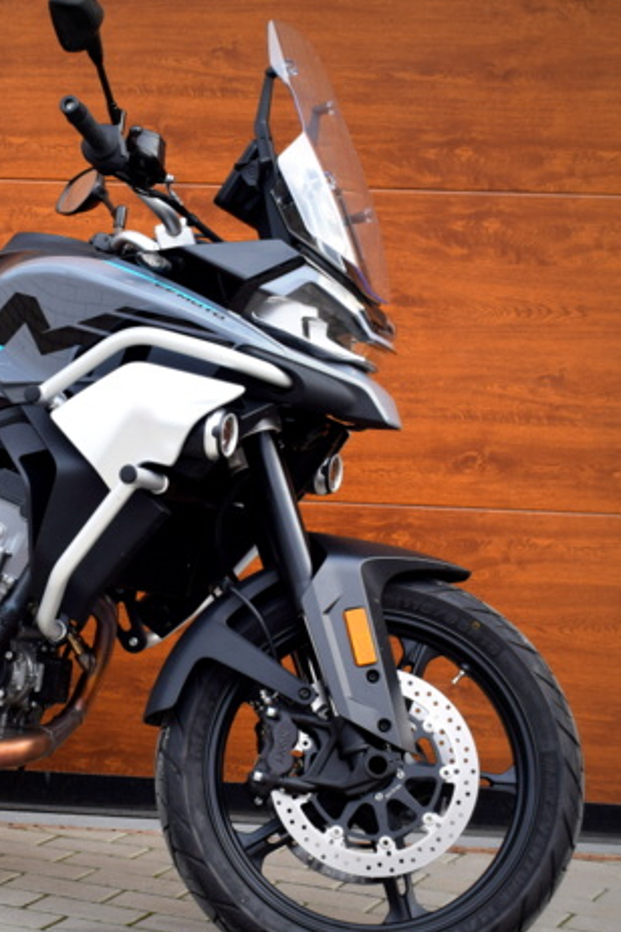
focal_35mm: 91
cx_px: 24
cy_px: 476
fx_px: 2351
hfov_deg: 14.8
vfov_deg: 22.4
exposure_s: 1/125
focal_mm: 35
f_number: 8
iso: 400
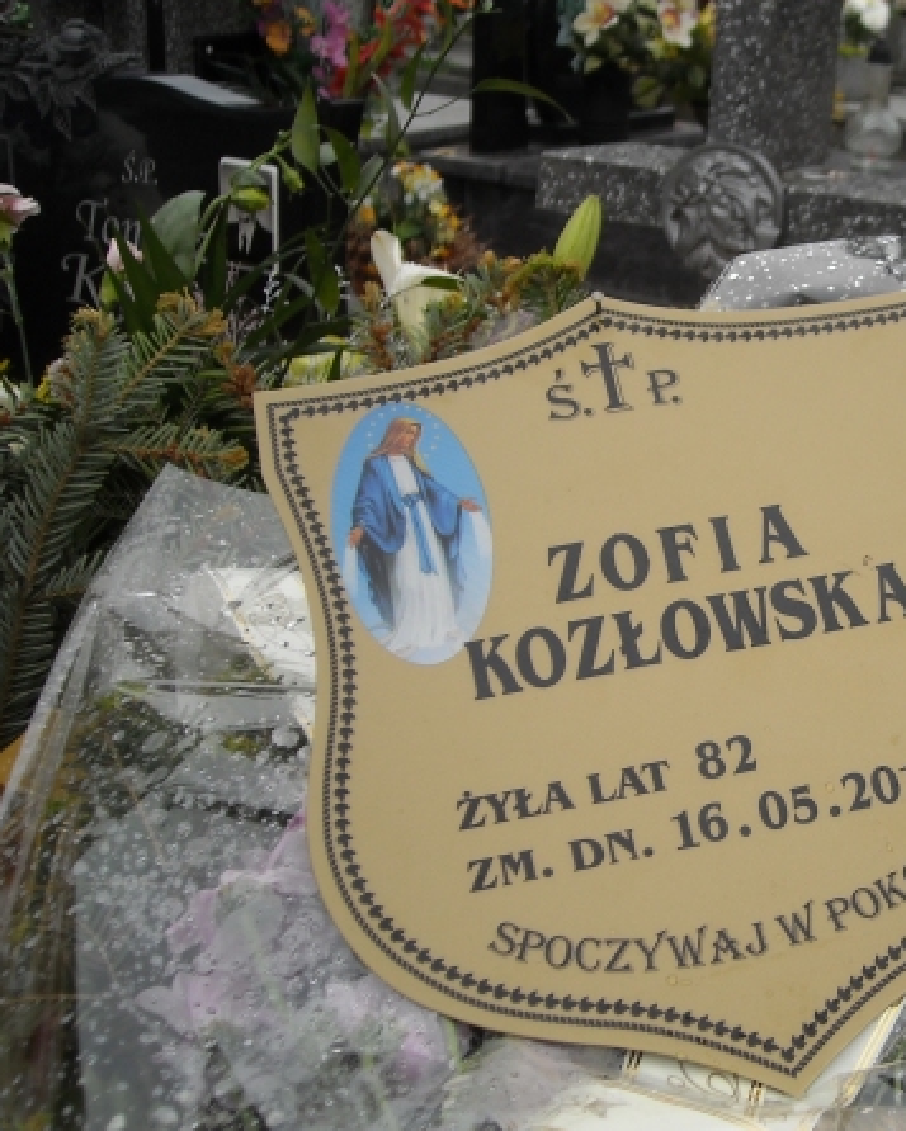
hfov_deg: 30.0
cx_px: 741
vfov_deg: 38.0
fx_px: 1642
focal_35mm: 49
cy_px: 581
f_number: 2.8
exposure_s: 1/272
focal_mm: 5.7
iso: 64
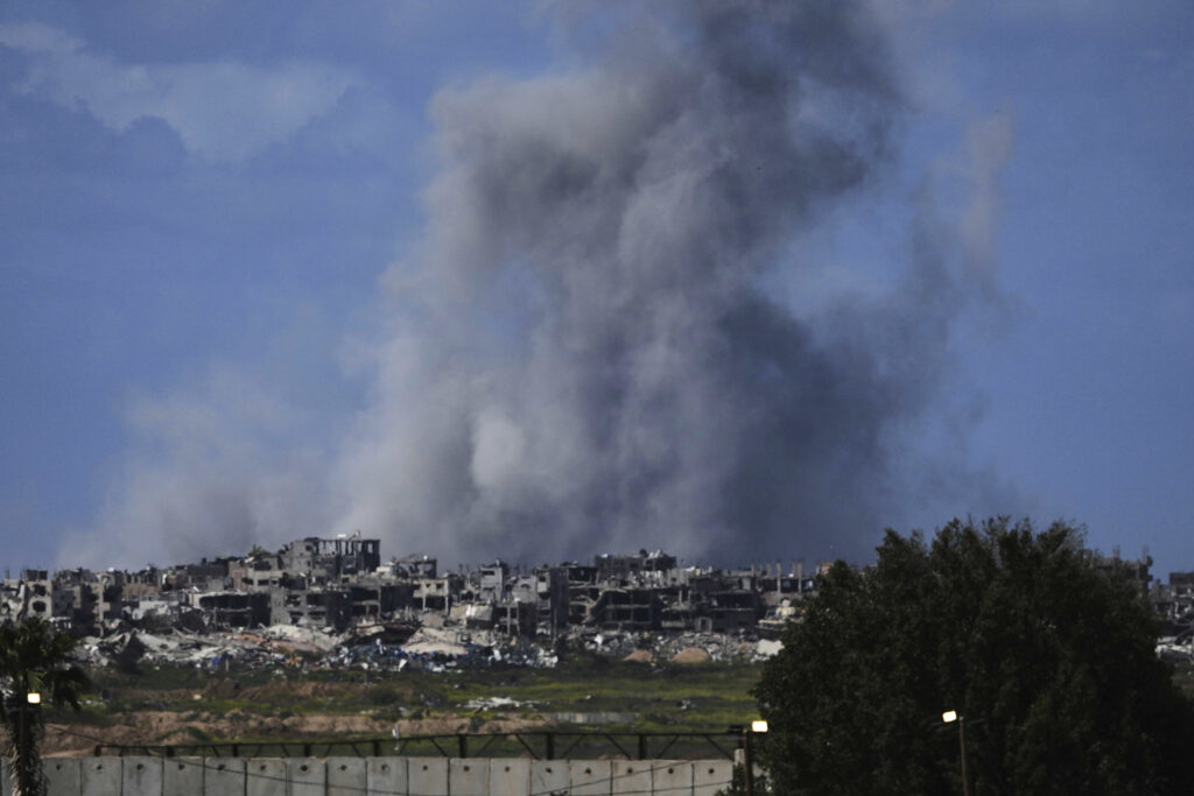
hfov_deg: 4.5
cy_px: 398
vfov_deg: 3.0
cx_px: 597
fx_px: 15125
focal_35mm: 456
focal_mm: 456
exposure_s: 1/10000
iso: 400
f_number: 6.3
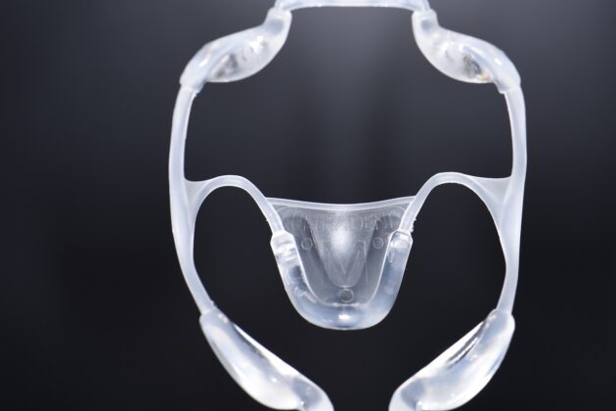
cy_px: 165
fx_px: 2190
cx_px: 369
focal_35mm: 128
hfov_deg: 16.0
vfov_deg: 10.7
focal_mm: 105
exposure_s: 1/200
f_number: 11
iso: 200
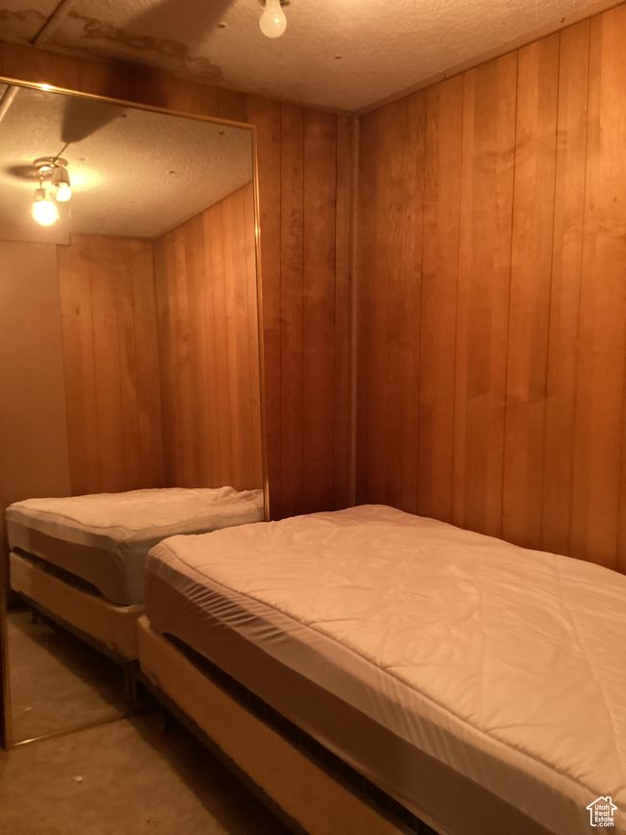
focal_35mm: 31
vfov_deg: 58.4
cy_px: 418
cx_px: 313
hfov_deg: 45.4
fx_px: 748
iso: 320
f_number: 2.4
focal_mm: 3.3
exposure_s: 1/60
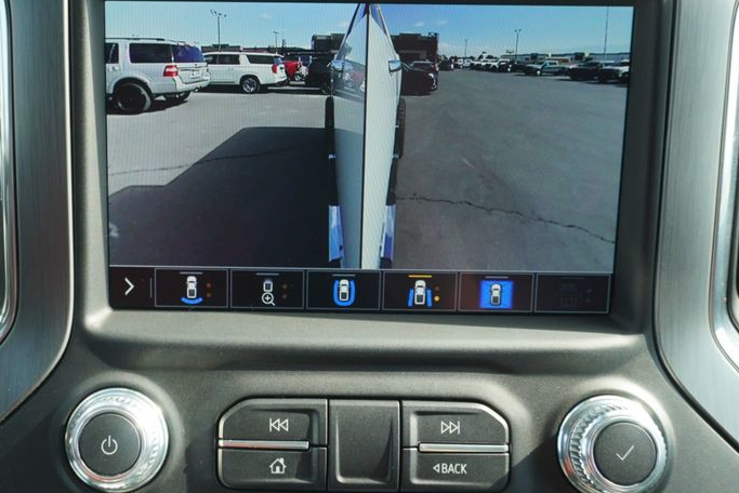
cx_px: 267
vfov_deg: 29.9
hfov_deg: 43.2
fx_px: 924
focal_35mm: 45
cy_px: 235
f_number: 4.5
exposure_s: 1/100
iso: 100
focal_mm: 20
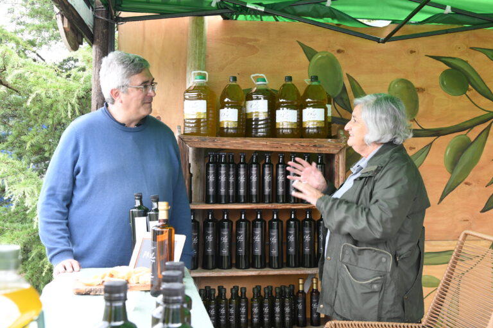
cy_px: 164
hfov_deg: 41.1
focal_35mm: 48
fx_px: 657
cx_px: 246
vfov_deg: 28.1
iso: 1600
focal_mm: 48
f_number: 10
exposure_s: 1/60
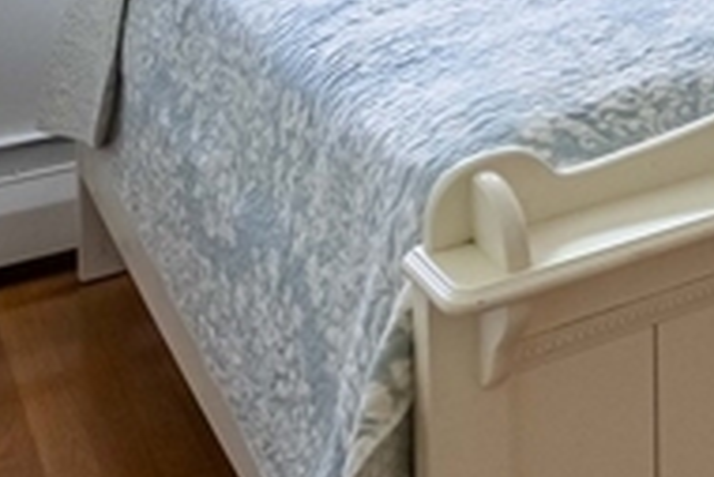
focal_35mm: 70
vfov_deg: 16.5
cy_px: -366
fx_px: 1389
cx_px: 1266
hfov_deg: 20.7
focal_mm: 13
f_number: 7.1
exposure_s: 1/125
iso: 800
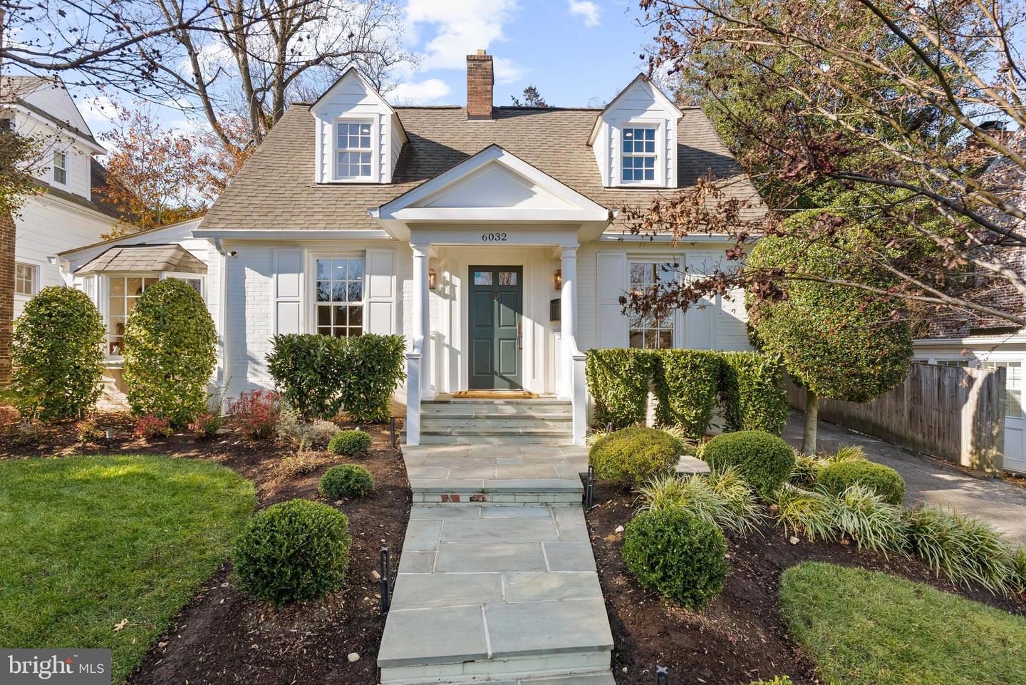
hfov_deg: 86.9
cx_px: 513
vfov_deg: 64.6
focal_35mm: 19
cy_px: 342
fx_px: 542
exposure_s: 1/200
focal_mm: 19
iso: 200
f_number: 8
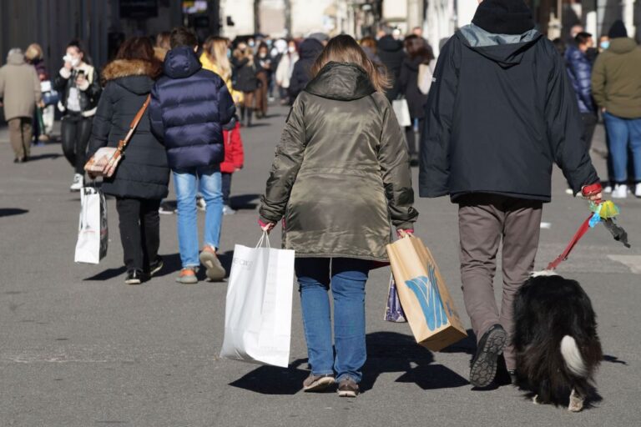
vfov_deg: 8.4
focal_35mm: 164
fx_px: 2920
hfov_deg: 12.5
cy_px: 214
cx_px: 320
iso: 100
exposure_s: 1/250
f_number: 8
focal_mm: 164
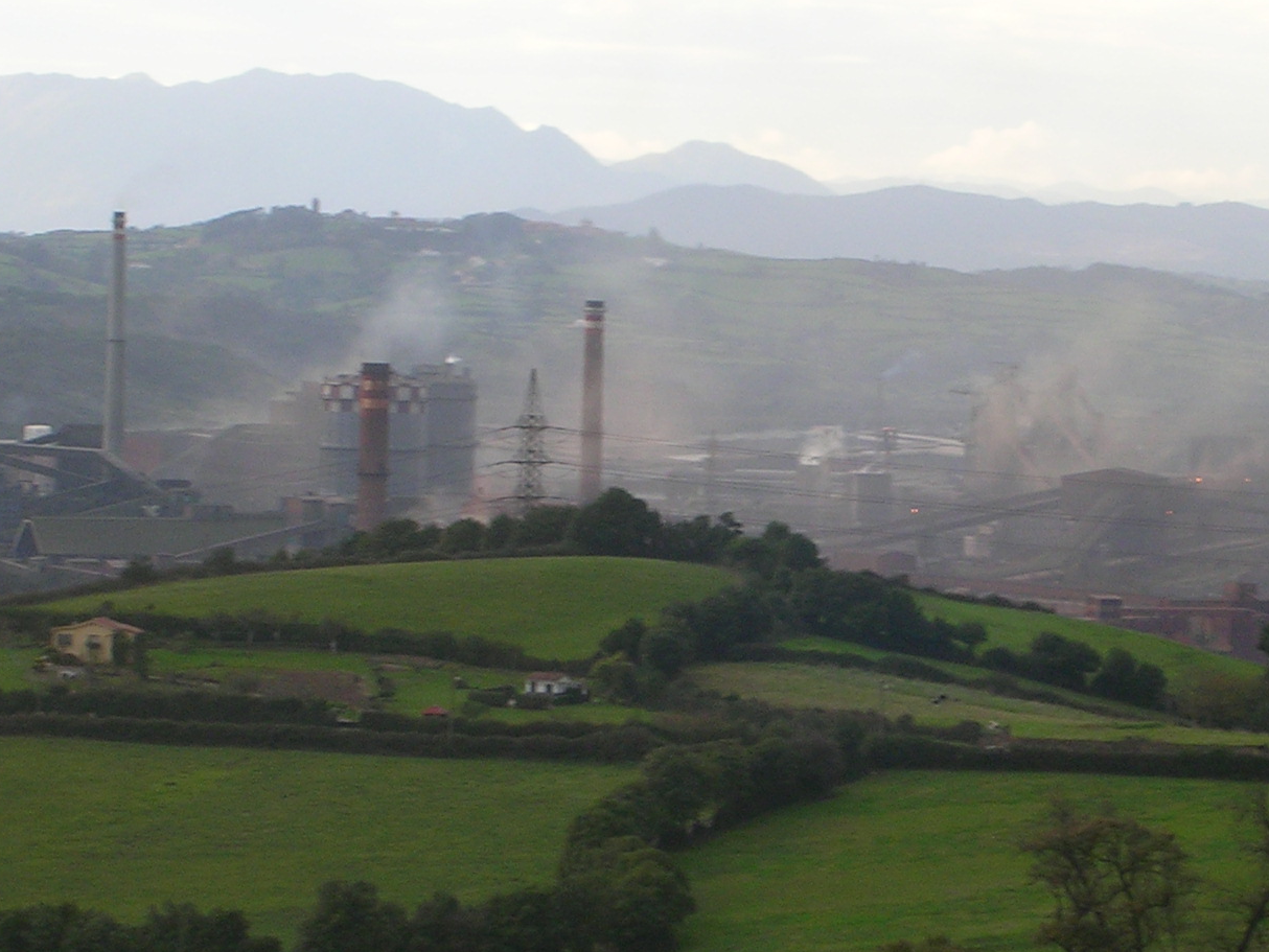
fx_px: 7113
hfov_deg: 10.2
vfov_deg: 7.7
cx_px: 823
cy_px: 437
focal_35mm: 194
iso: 50
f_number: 4.9
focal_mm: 17.4
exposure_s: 1/71.3
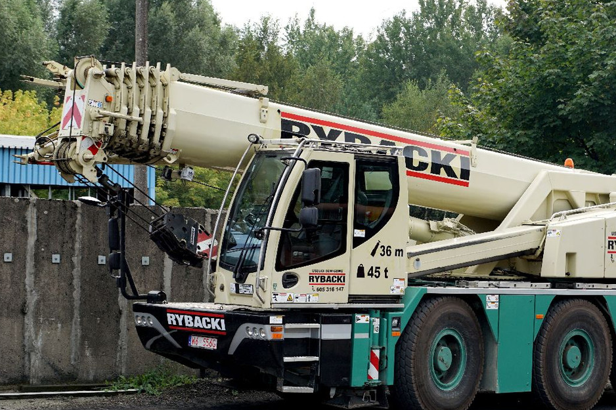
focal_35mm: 96
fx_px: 1642
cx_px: 385
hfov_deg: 21.2
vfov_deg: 14.2
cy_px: 226
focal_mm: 50
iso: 100
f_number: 5.6
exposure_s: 1/160
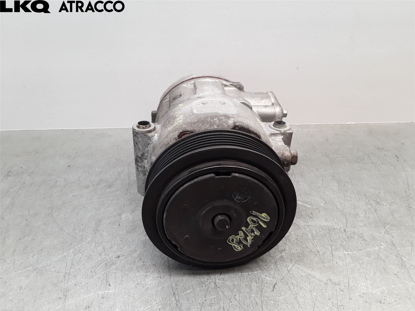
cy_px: 156
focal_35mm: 28
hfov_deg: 63.4
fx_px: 336
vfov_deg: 49.7
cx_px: 208
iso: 50
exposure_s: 1/50
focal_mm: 2.91
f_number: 1.9
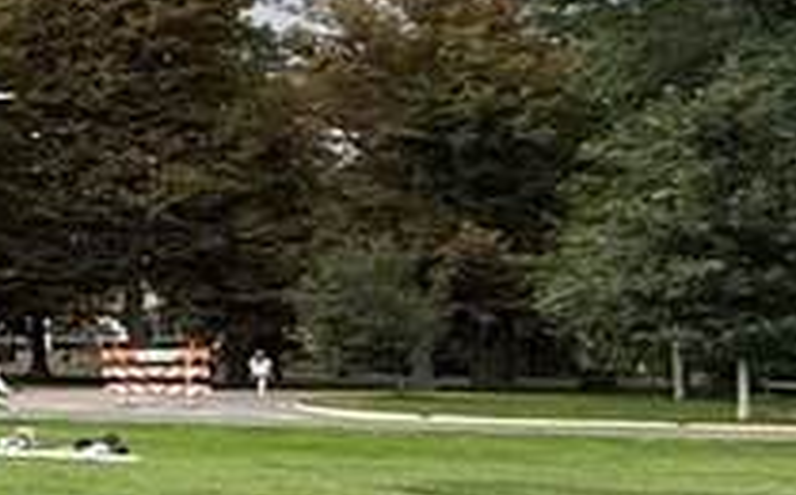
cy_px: 194
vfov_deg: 14.3
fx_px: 1971
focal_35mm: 91
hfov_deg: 13.5
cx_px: -1272
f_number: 2.2
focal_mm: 2.22
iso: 50
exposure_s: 1/455
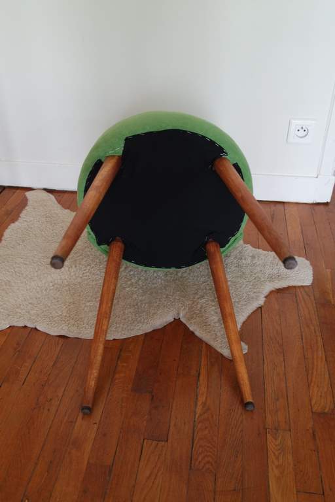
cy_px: 251
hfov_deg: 40.0
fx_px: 461
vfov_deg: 57.2
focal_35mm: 33
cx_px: 168
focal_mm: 22
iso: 800
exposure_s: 1/40
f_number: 3.5
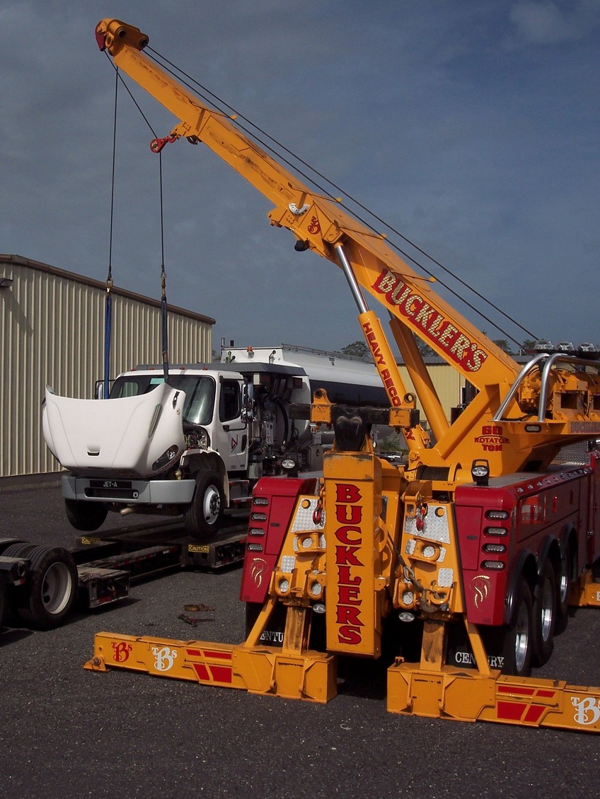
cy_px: 368
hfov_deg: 31.5
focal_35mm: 46
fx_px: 1063
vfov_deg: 41.2
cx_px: 265
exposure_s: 1/1500
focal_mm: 8
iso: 100
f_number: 5.6
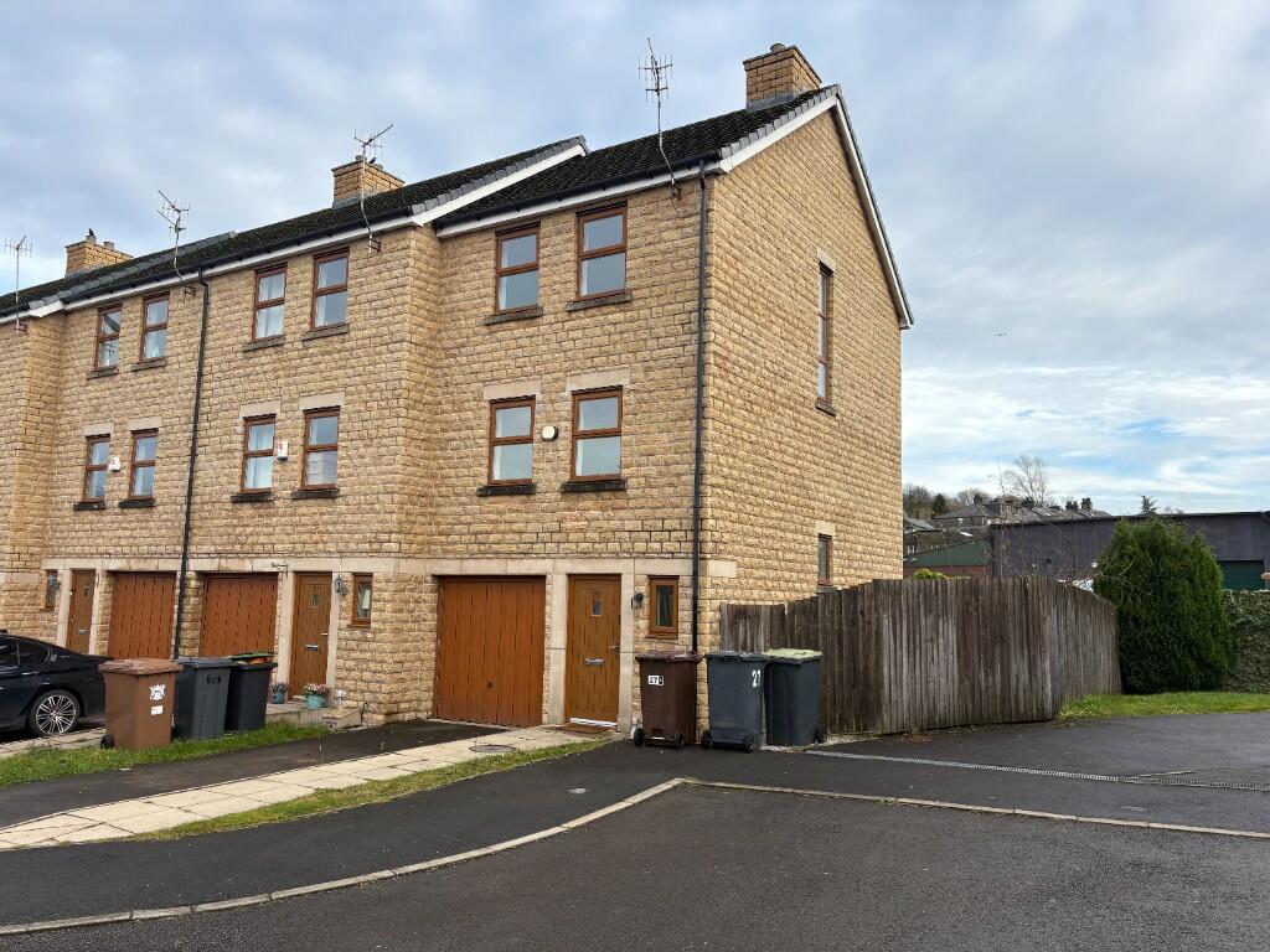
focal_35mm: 26
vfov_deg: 53.1
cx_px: 635
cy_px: 476
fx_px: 954
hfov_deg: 67.3
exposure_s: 1/1064
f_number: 1.6
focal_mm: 5.96
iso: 50
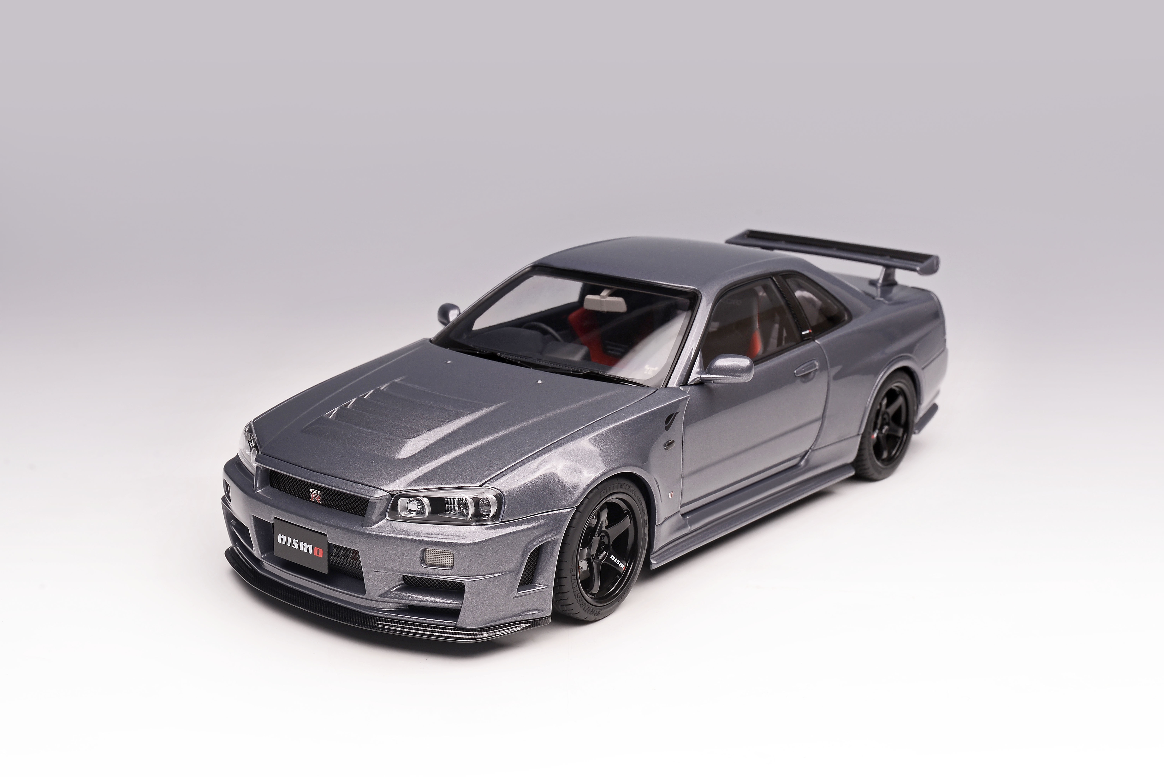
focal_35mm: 35
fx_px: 1132
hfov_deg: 54.4
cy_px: 388
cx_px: 582
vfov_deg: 37.9
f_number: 16
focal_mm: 35
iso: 100
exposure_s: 10
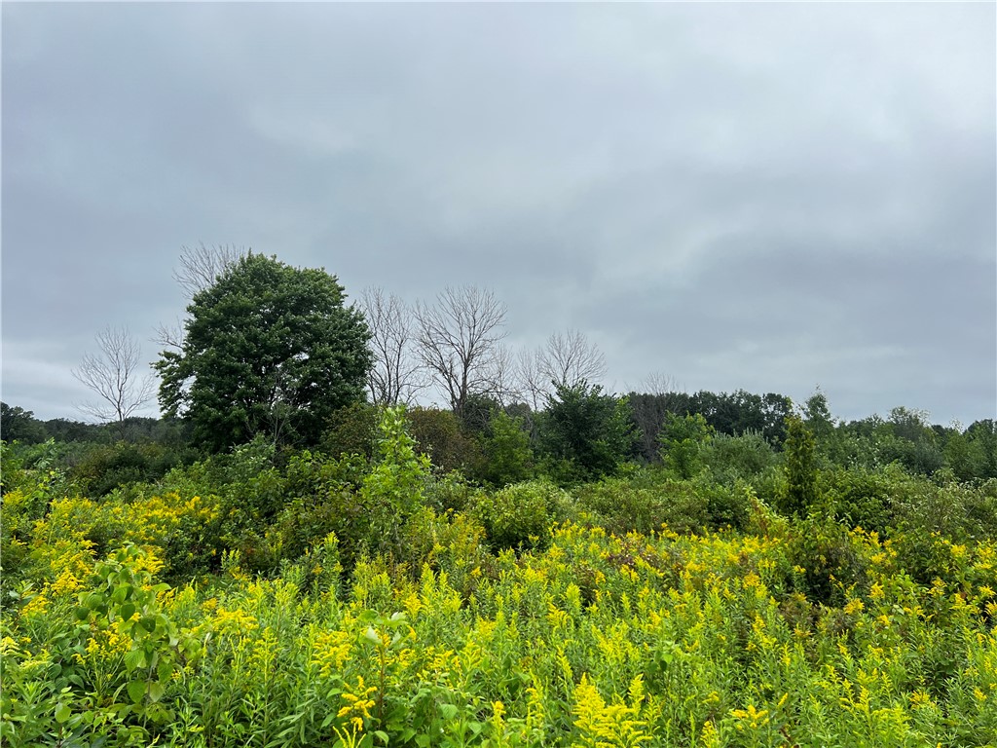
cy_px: 374
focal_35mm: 26
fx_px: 749
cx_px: 498
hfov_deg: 67.3
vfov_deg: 53.1
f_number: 1.5
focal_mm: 5.7
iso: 50
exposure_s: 1/639
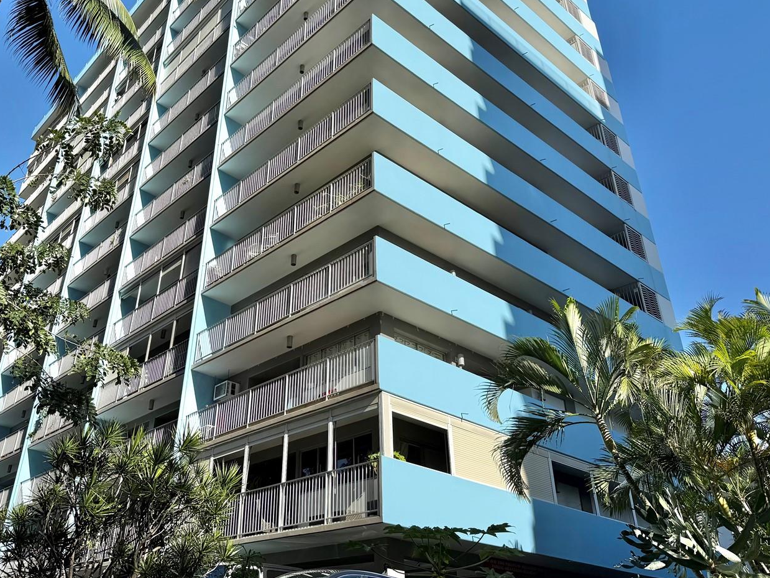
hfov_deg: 57.8
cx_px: 301
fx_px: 689
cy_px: 233
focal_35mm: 31
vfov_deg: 45.2
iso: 80
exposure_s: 1/5714
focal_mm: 6.76
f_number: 1.78
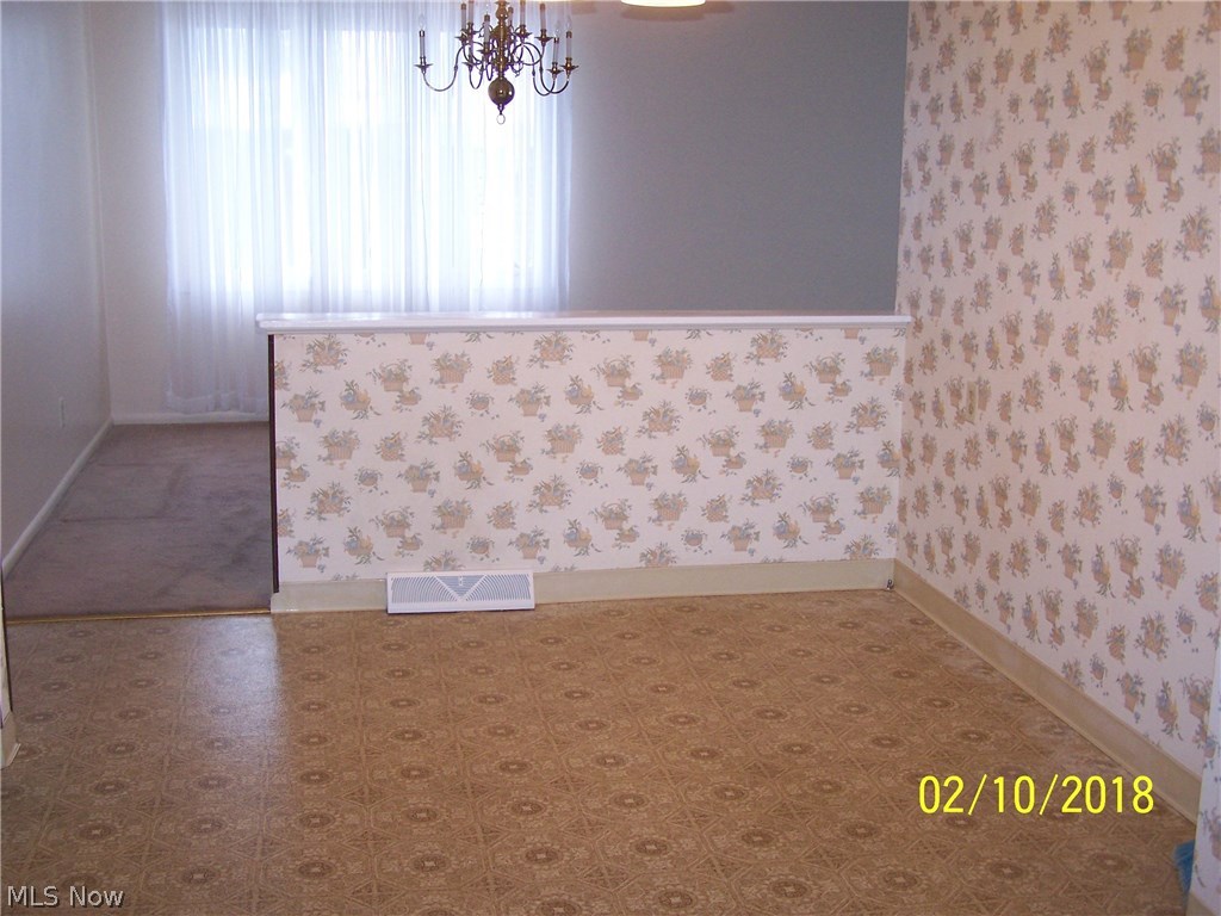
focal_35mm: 40
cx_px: 610
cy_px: 458
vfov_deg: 36.0
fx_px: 1411
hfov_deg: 46.8
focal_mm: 6.7
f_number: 2.8
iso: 140
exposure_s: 1/60
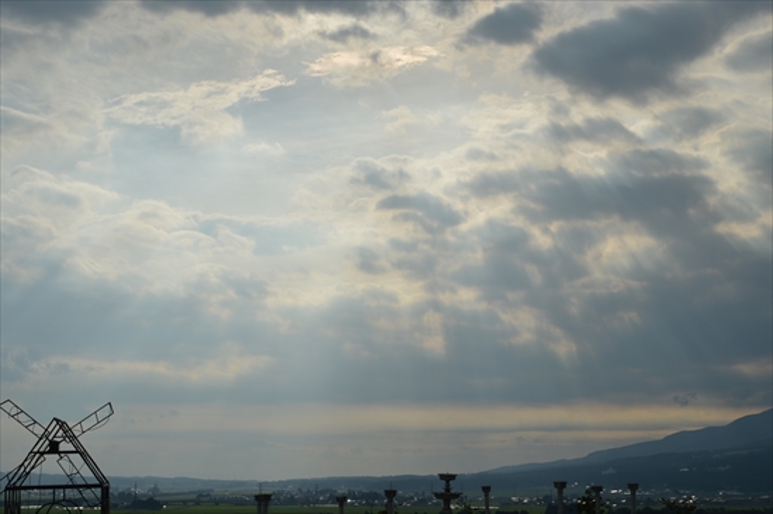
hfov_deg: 28.1
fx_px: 1545
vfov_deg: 18.9
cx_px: 386
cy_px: 257
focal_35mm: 72
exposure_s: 1/1250
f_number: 7.1
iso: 100
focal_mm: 48
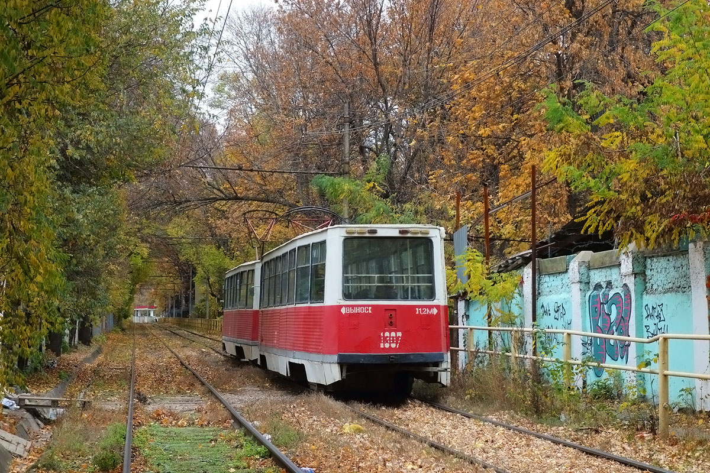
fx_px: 1538
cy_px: 236
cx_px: 355
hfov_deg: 26.0
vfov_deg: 17.5
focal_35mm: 78
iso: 640
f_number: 4.5
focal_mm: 29.15
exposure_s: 1/500
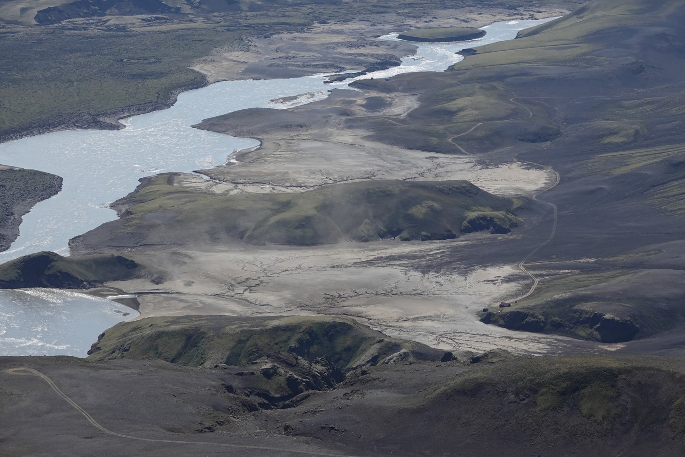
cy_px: 231
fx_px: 2702
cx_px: 340
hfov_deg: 14.4
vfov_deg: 9.7
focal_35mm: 142
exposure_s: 1/1000
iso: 250
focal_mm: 48.77
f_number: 6.3
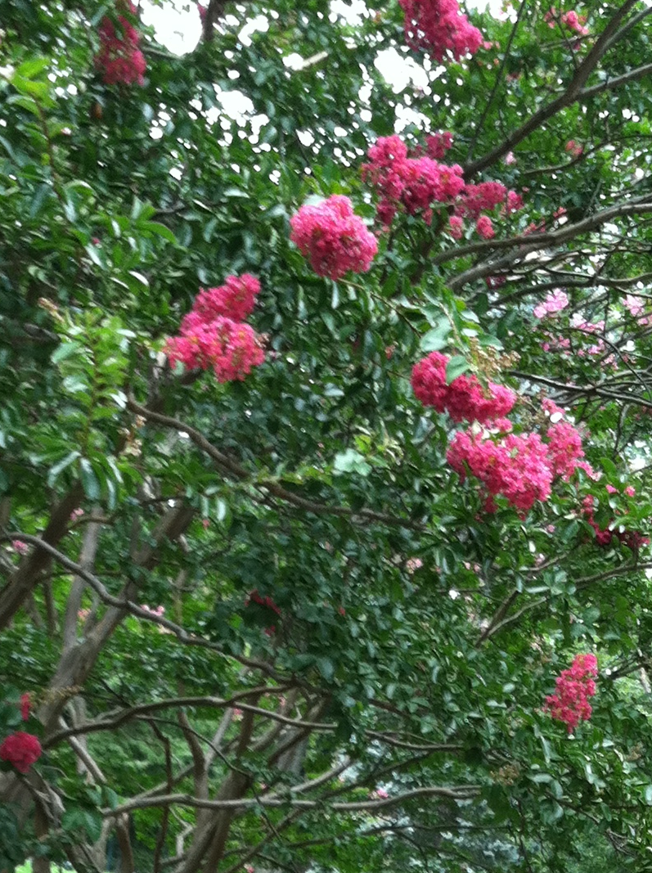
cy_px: 1003
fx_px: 2140
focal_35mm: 85
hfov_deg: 17.3
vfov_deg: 21.6
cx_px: 218
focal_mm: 3.85
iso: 80
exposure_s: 1/60
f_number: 2.8
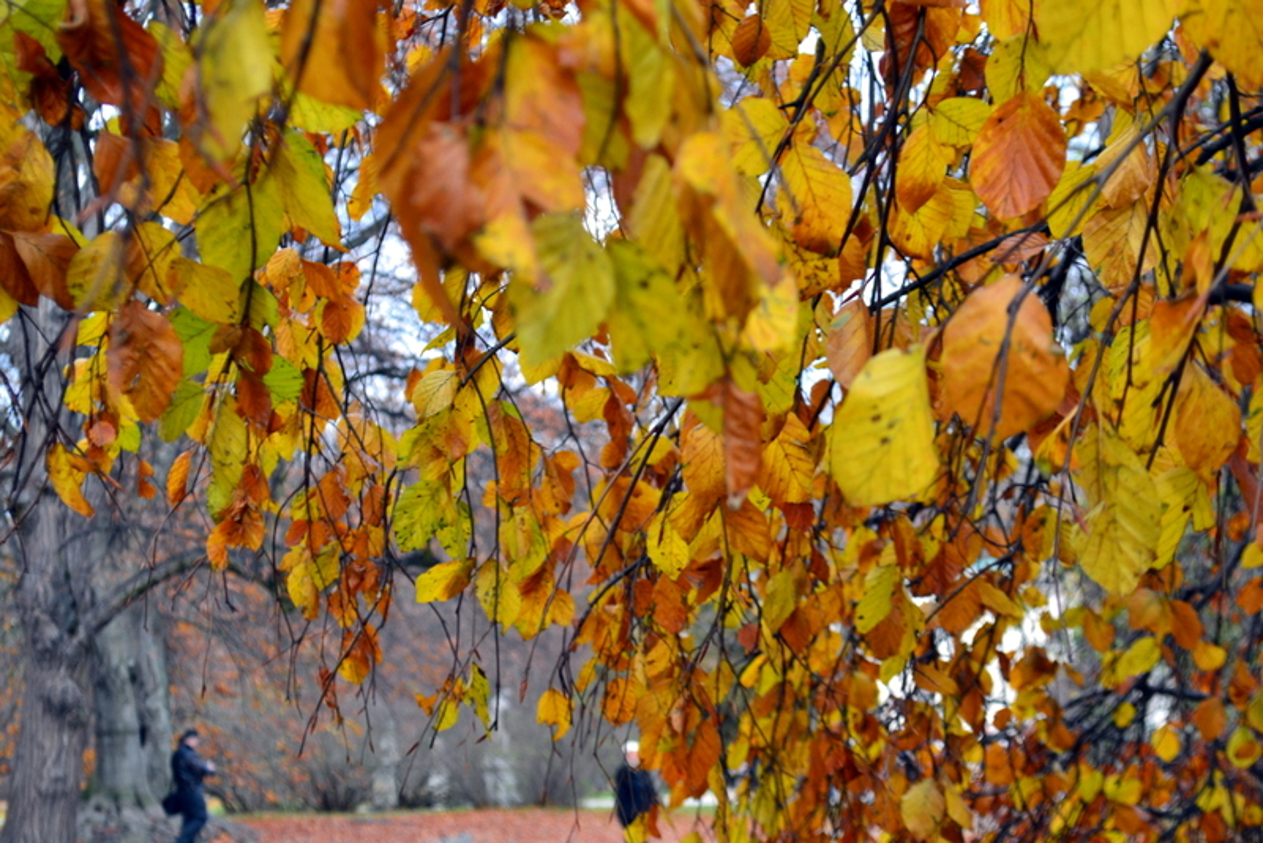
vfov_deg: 16.6
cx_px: 632
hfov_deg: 24.6
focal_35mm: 82
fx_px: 2895
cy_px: 422
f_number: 8
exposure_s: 1/60
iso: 720
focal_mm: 55
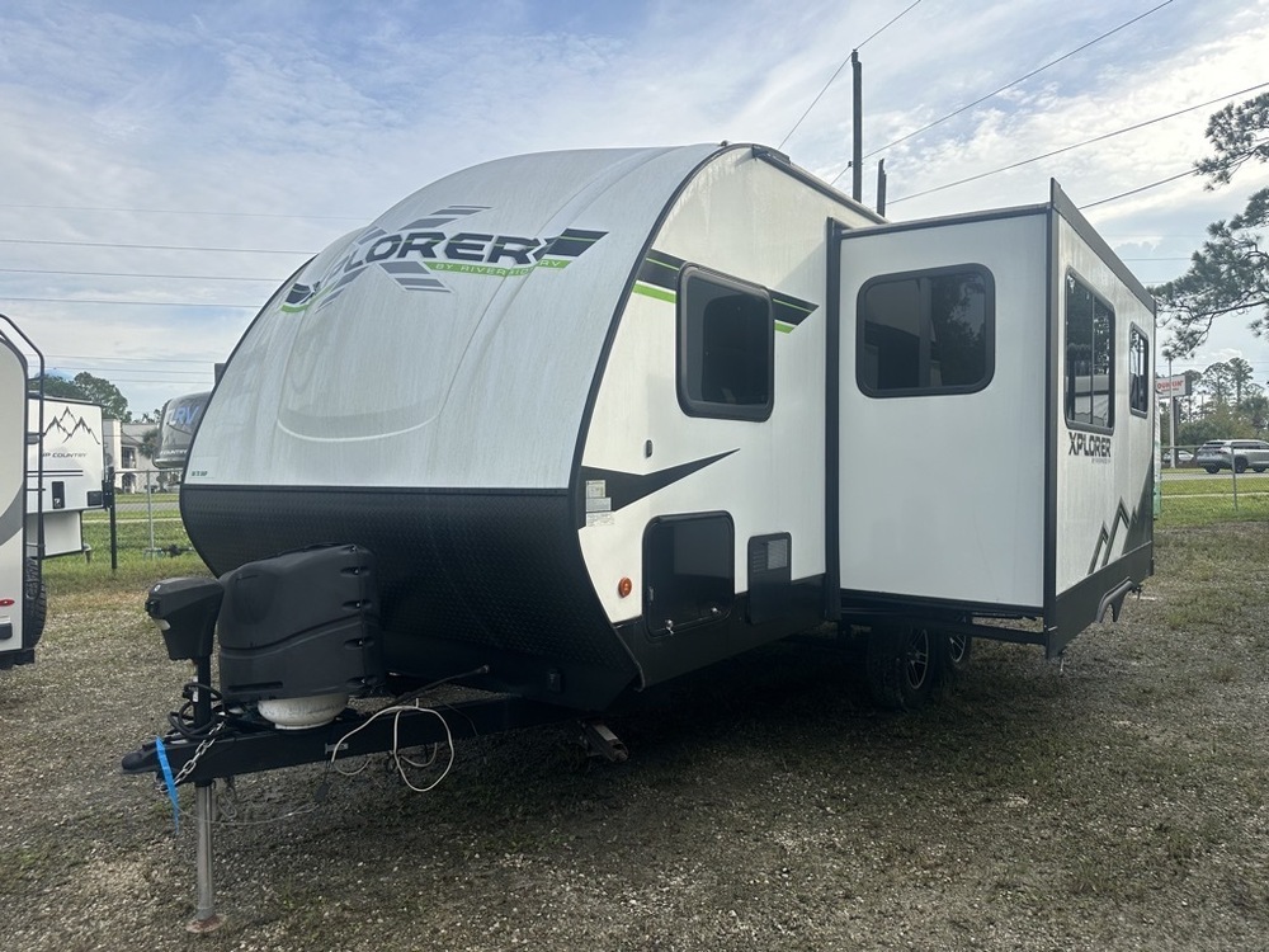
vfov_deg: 56.8
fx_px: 880
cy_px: 476
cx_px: 634
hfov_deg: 71.6
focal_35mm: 24
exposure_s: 1/2882
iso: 80
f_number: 1.78
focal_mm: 6.86
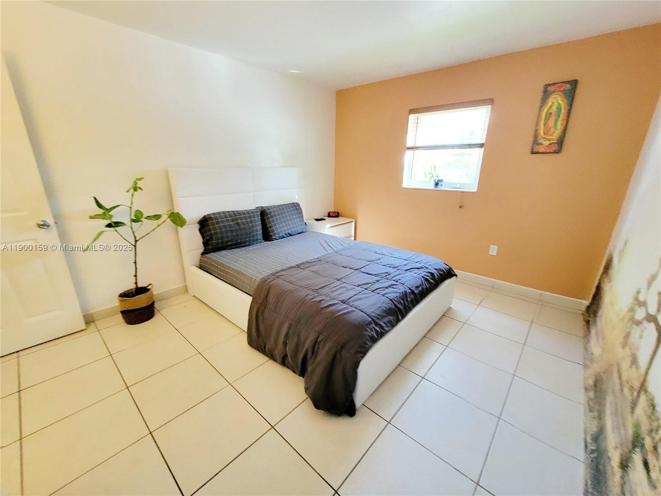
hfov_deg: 106.2
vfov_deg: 89.9
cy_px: 248
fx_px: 248
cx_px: 330
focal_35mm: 13
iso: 400
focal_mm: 2.2
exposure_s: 1/40
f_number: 2.2
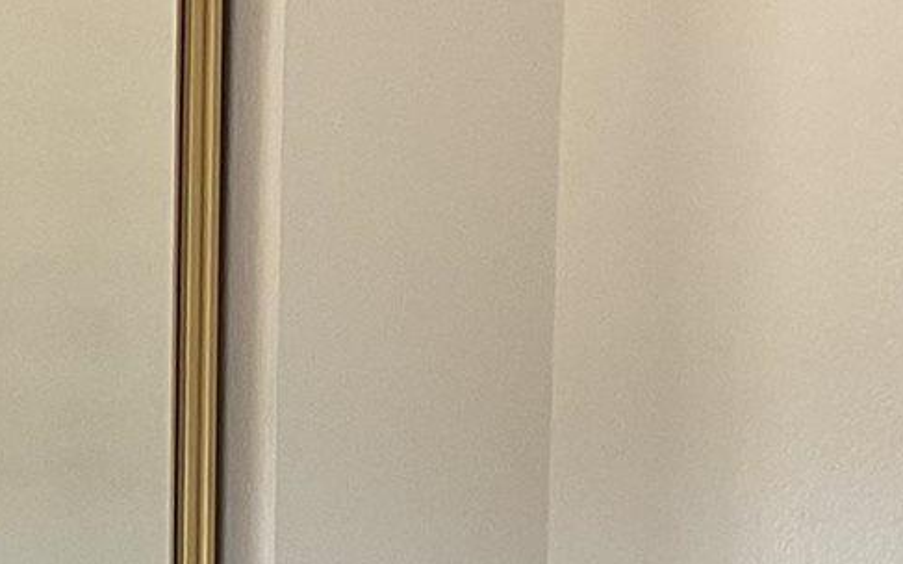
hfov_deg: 10.5
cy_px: 1024
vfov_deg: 6.6
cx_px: -395
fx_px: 4773
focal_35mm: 194
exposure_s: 1/60
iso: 40
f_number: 1.8
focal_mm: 3
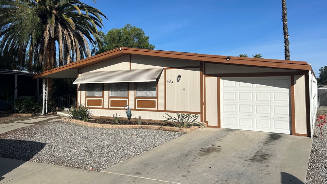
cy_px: 78
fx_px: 252
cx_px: 163
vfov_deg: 40.1
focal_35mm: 29
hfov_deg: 66.1
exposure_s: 1/6993
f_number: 1.5
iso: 50
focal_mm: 5.7
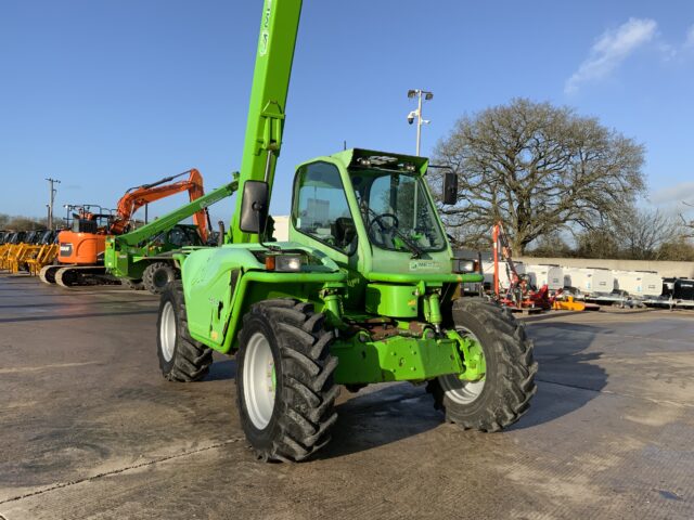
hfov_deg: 61.7
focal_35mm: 29
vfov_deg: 48.2
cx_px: 347
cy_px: 260
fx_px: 581
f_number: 1.8
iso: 16
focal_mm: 3
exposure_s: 1/1730
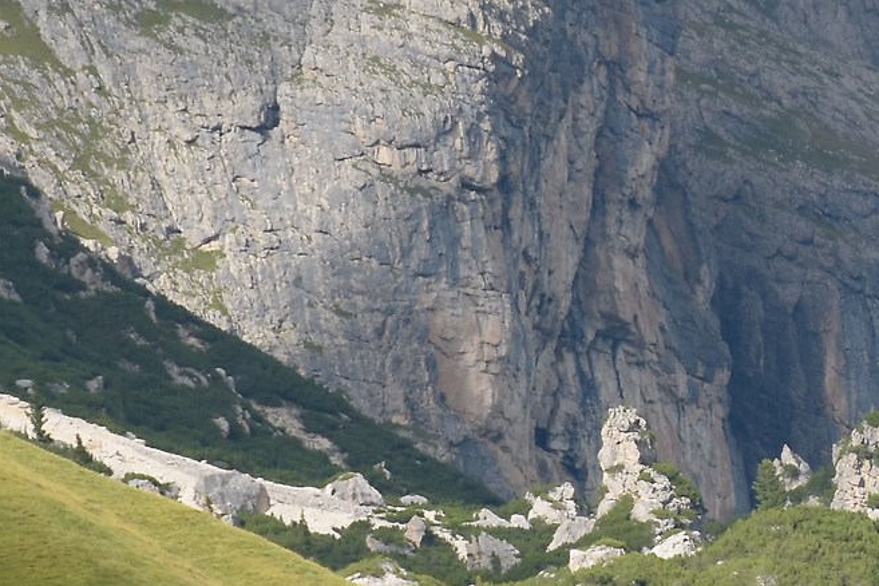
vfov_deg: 2.8
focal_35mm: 493
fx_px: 12036
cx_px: 981
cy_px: 43
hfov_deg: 4.2
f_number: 5.3
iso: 110
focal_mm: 90
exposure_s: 1/320
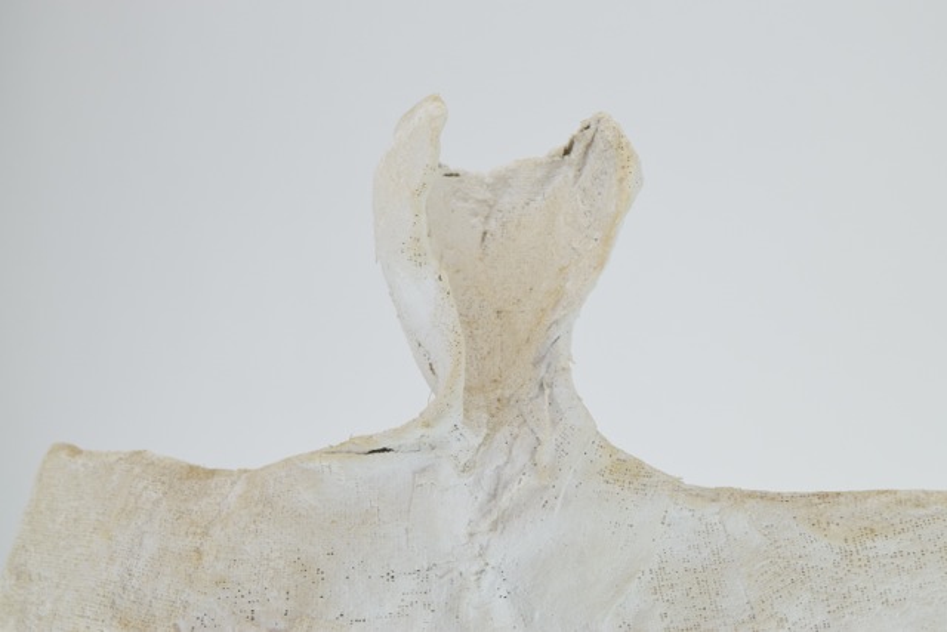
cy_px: 316
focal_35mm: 63
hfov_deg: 31.9
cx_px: 474
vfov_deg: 21.6
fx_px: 1658
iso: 800
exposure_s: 1/125
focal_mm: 42
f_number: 8
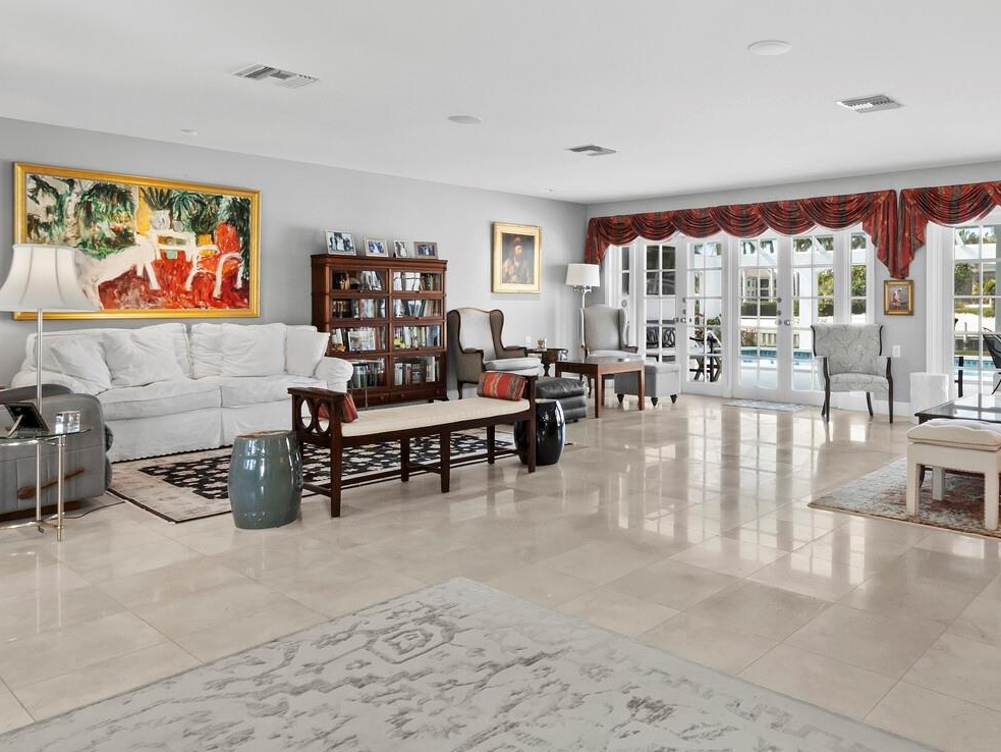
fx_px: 752
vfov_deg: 52.5
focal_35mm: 26
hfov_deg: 65.3
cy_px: 283
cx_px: 677
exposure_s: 1/2
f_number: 13
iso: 320
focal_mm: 8
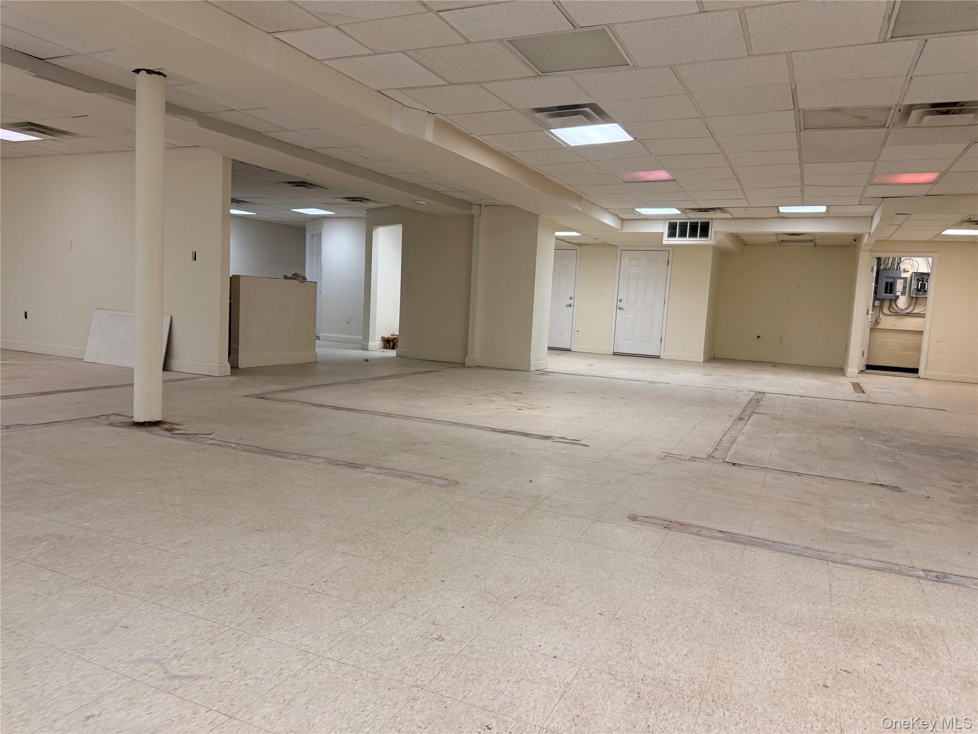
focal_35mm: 24
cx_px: 489
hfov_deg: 71.6
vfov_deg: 56.8
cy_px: 367
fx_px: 678
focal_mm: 6.76
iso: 160
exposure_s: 1/120
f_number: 1.78
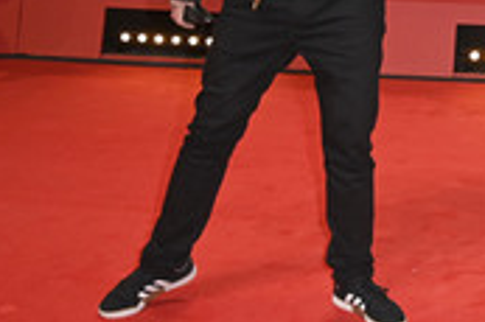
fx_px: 983
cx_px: 551
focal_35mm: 73
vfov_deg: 18.3
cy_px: 28
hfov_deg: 25.4
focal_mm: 28
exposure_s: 1/200
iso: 800
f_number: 5.6
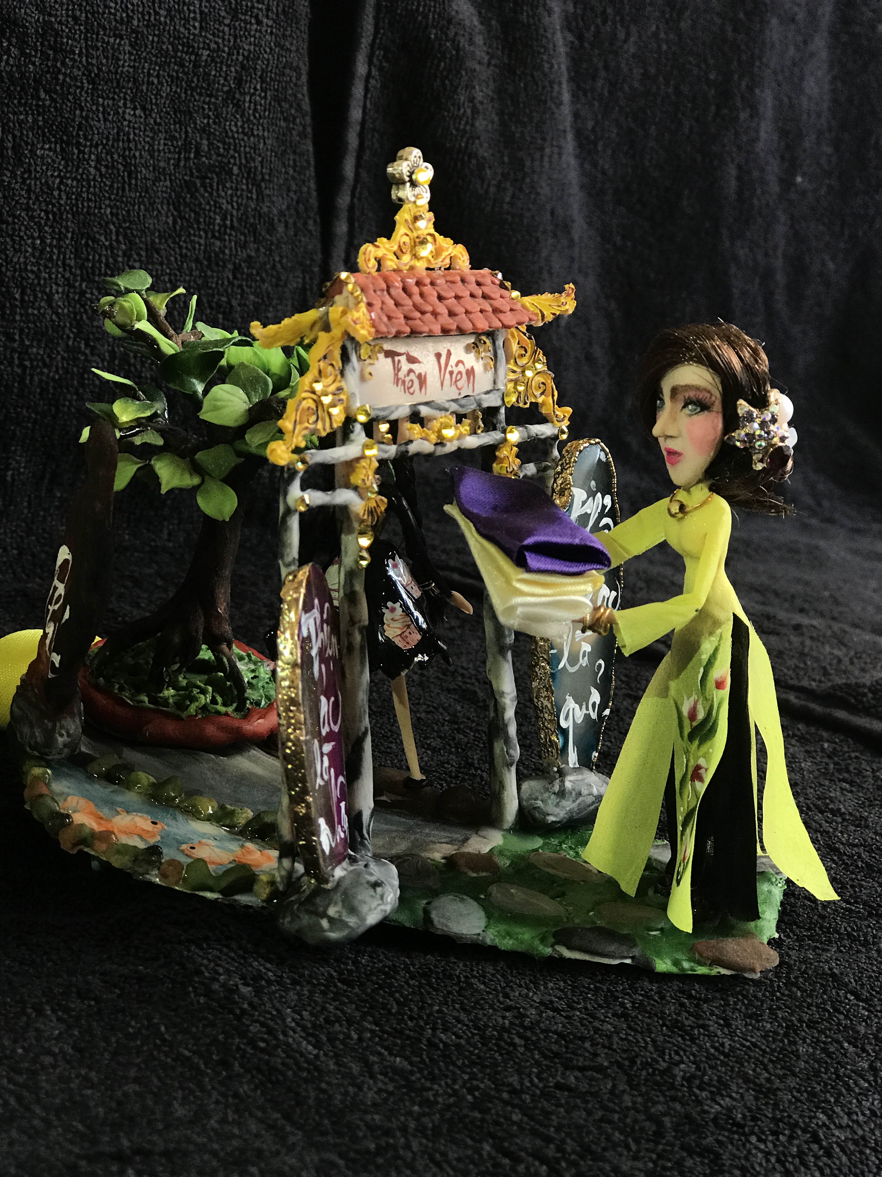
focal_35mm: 57
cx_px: 441
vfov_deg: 33.8
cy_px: 588
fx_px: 1936
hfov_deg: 25.7
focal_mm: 6.6
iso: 64
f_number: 2.8
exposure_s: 1/50
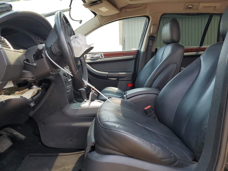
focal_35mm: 26
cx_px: 114
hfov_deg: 67.3
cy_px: 86
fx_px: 171
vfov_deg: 53.1
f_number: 1.5
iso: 50
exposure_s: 1/417
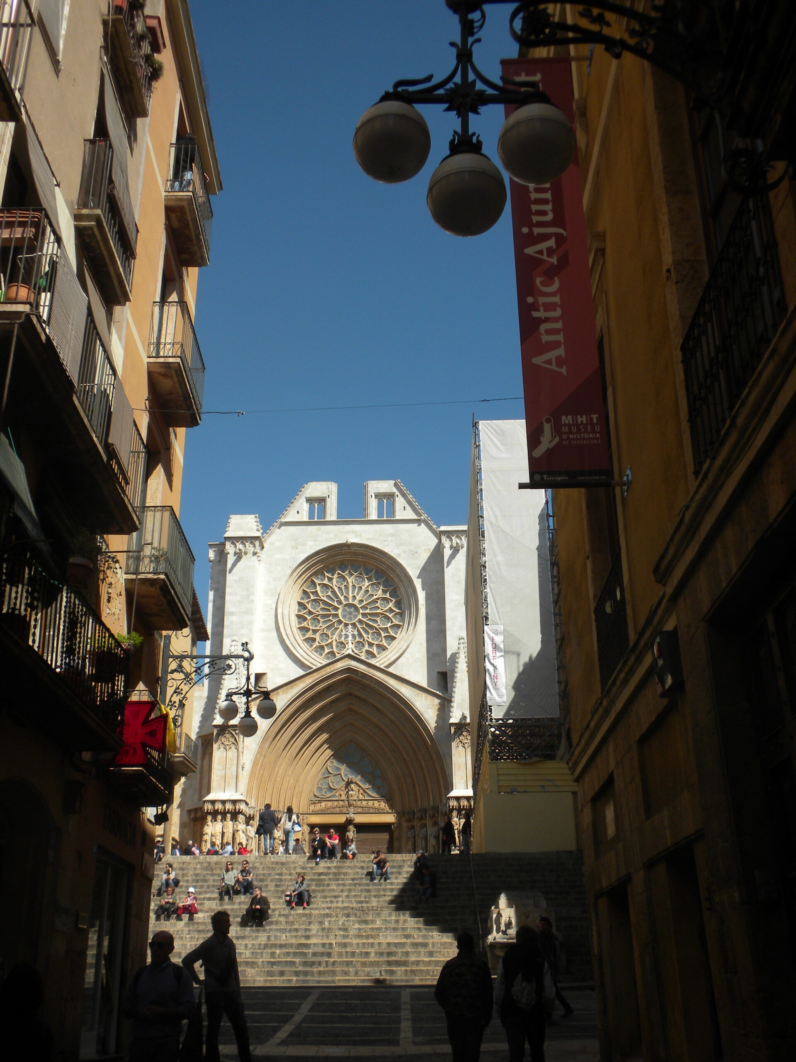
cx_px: 398
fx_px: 1134
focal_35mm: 37
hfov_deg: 38.7
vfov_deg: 50.1
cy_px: 531
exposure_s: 1/132
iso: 64
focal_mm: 6.6
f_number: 10
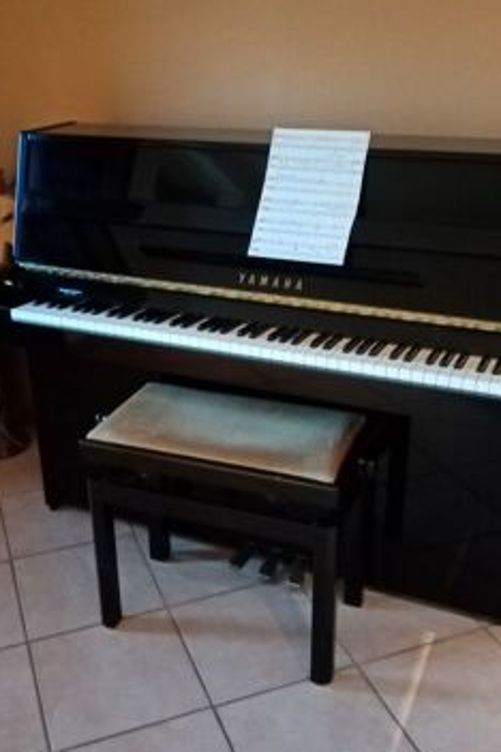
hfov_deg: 35.9
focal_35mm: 37
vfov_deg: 51.9
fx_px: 772
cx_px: 231
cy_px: 379
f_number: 1.8
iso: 1562
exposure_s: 1/20
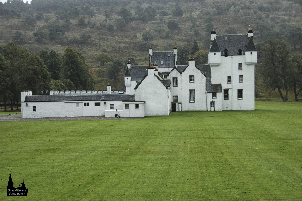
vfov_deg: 18.9
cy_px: 100
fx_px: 603
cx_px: 151
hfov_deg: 28.1
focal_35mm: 72
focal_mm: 48
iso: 200
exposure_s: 1/160
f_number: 6.3
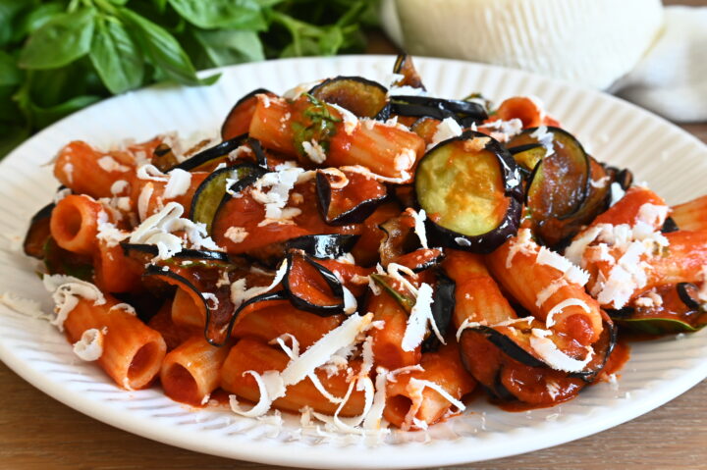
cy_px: 235
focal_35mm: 103
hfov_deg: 19.8
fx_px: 2021
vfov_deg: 13.3
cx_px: 354
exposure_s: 1/5
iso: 200
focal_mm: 69
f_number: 11
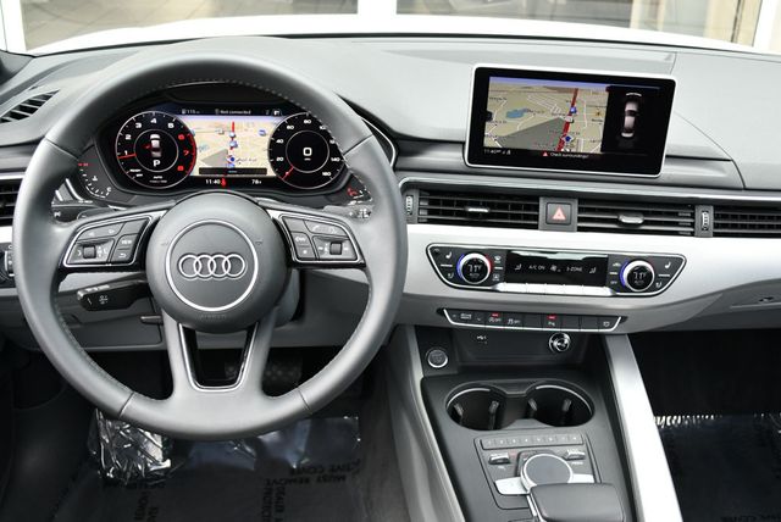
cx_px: 390
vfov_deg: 33.5
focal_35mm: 40
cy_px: 261
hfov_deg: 48.4
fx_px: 869
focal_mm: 20
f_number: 3.8
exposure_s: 1/250
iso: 500
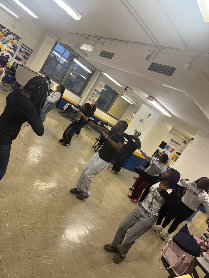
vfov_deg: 71.6
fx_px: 193
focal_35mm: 24
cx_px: 104
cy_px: 139
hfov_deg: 56.8
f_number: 1.78
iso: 160
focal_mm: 6.76
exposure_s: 1/60
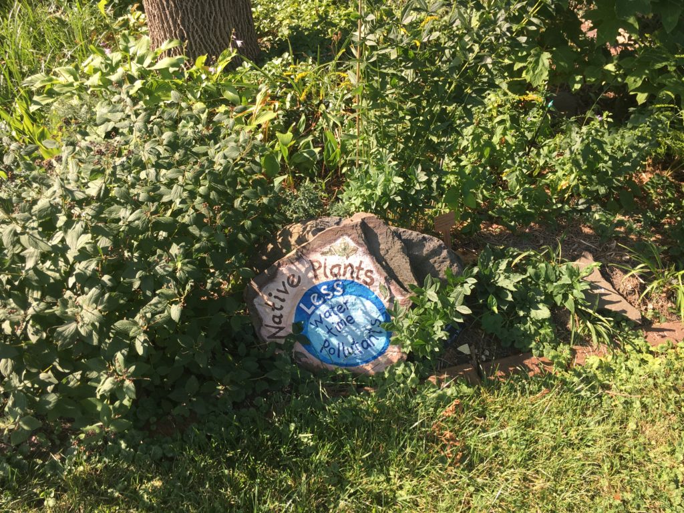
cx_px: 342
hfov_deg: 61.7
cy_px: 256
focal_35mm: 29
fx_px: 573
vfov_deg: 48.2
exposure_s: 1/409
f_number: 2.2
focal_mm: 4.15
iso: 25
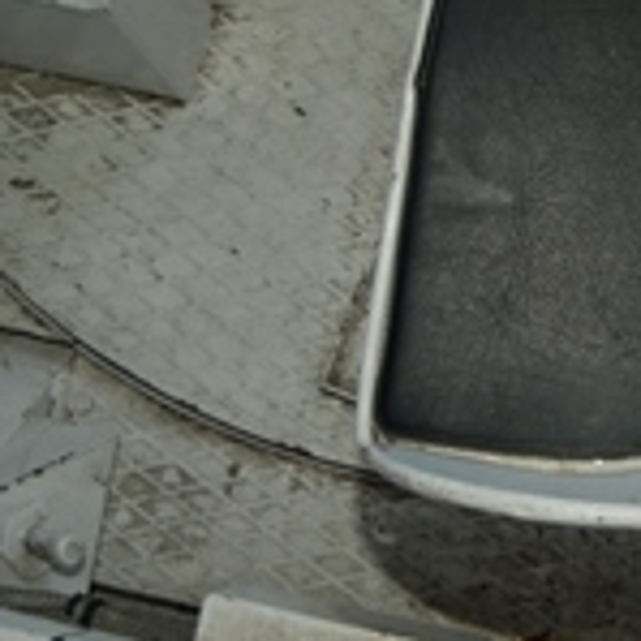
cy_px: 254
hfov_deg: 15.7
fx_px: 2305
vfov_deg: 15.8
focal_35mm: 110
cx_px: 510
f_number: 4.5
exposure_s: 1/100
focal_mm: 30
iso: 400
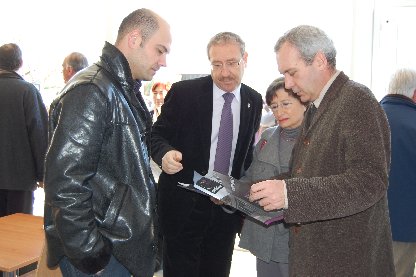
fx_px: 450
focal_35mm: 39
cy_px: 138
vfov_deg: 34.1
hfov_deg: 49.6
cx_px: 208
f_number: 4.2
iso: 400
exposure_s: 1/60
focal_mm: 26
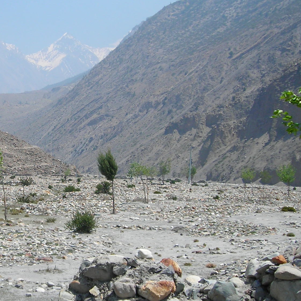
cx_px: 34
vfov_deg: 22.2
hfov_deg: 21.7
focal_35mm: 78
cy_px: 140
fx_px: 767
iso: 50
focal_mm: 6.3
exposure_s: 1/186
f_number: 6.4
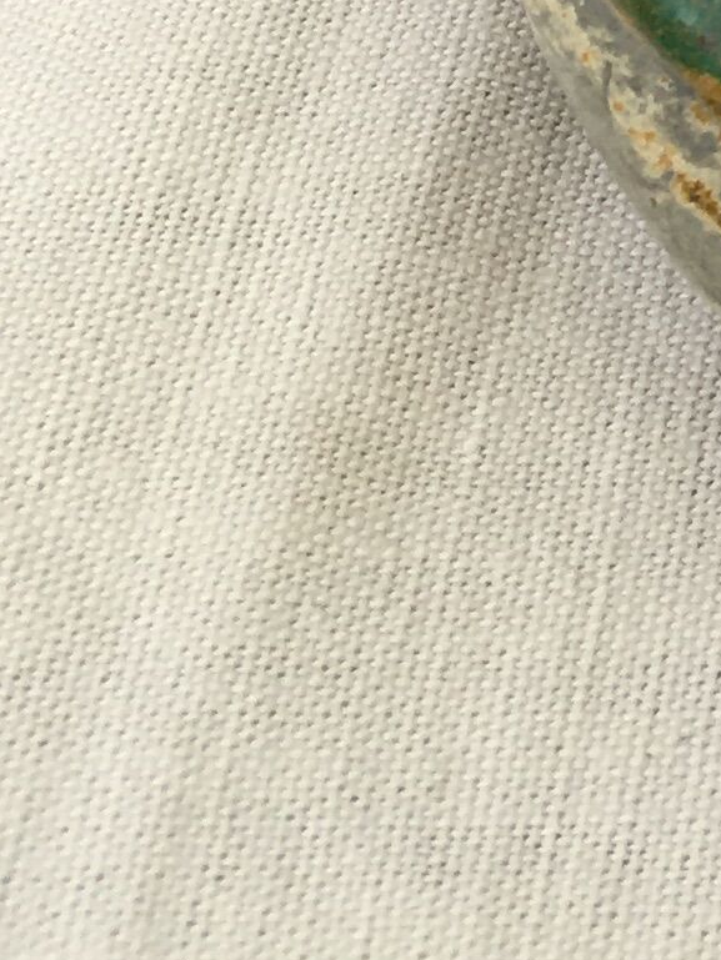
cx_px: 1879
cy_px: -1101
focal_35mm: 152
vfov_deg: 11.4
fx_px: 4220
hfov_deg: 8.7
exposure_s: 1/452
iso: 25
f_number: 2.2
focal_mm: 4.15
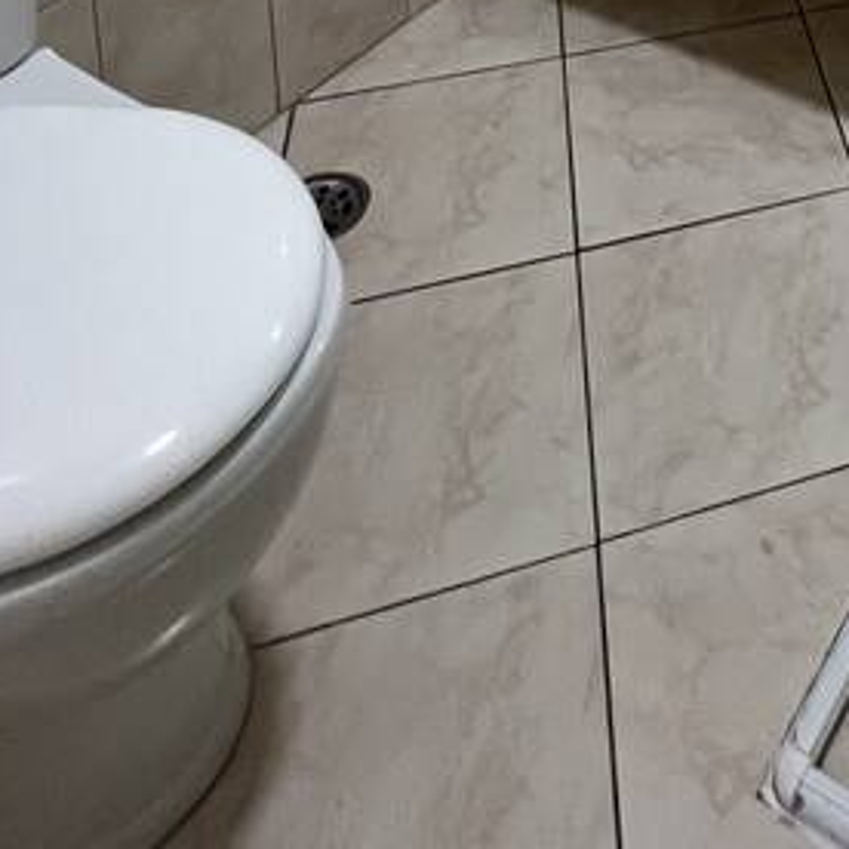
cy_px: -591
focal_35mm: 45
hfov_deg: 32.3
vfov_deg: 23.7
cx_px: 969
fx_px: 1249
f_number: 1.8
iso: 250
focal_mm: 1.57
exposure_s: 1/120
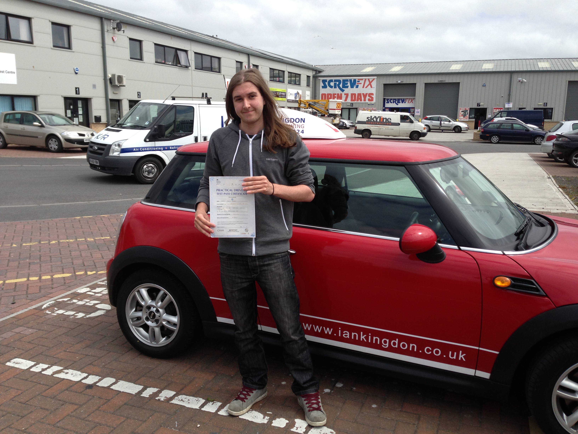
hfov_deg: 55.4
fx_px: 551
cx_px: 289
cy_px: 217
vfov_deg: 42.9
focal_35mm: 33
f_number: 2.4
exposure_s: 1/1355
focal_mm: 4.13
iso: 50
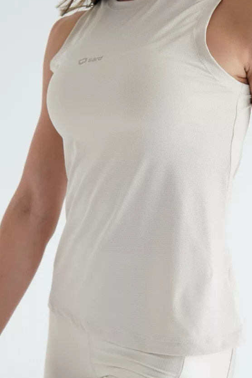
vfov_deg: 29.2
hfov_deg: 19.7
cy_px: 174
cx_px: 157
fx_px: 725
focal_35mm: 69
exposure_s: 1/100
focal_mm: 30
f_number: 4.5
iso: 125
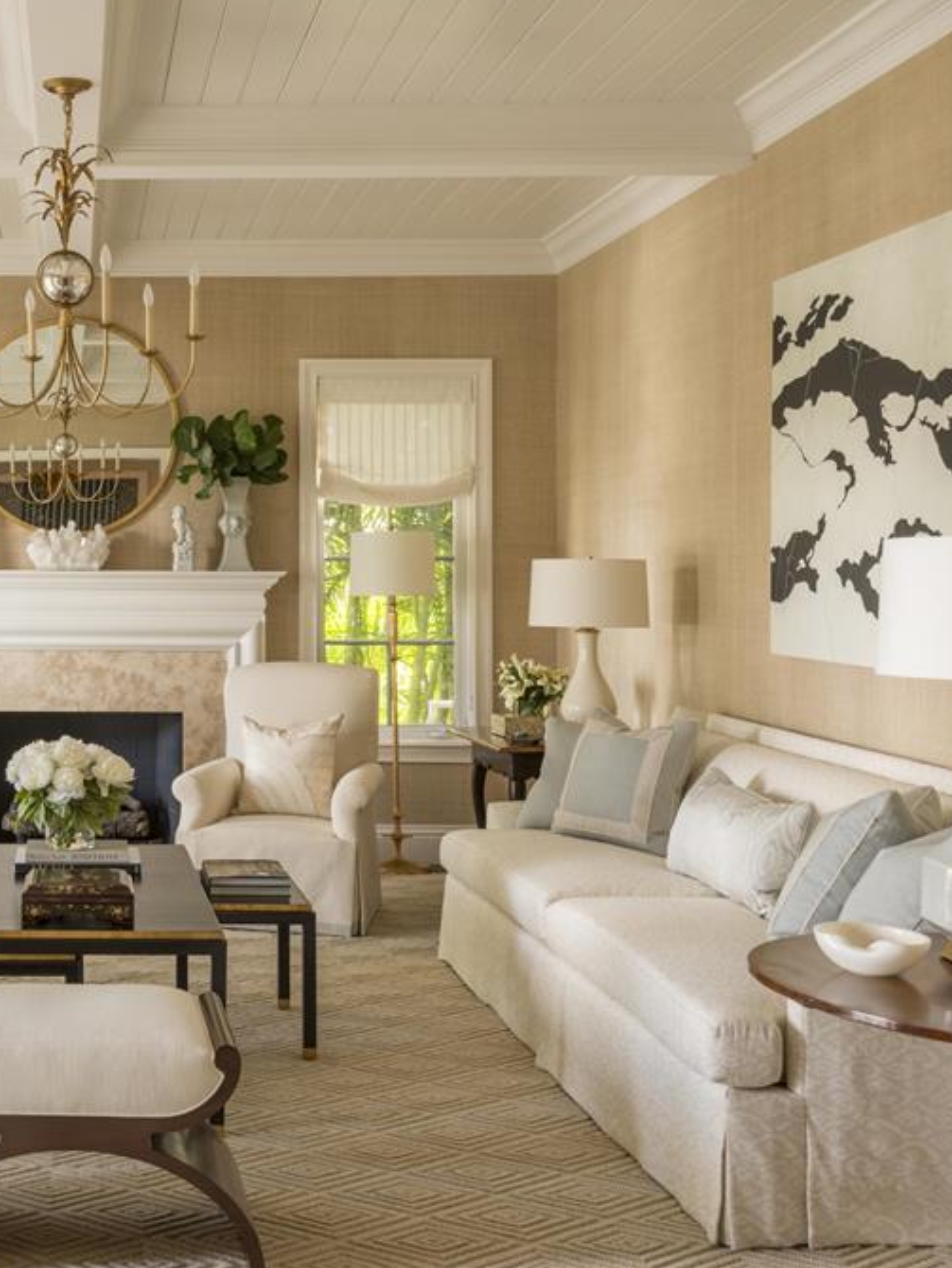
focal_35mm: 47
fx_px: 1722
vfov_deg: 40.4
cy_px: 627
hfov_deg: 29.4
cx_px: 64
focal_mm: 32
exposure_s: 1
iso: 100
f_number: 11
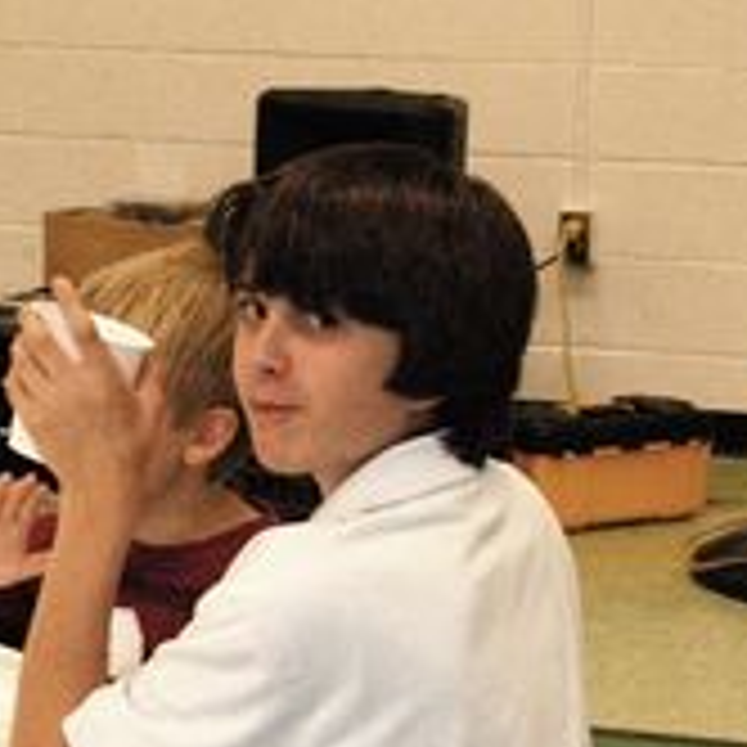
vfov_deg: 12.5
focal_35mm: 138
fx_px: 3370
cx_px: 261
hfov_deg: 12.6
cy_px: 752
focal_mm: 45
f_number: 10
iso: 1600
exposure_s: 1/30
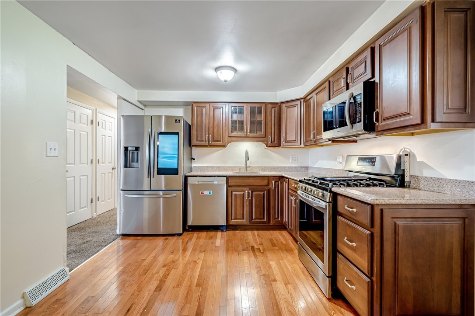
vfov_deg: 77.3
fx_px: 198
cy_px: 158
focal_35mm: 15
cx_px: 238
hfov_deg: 100.4
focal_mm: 15
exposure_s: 1/8
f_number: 11
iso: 50
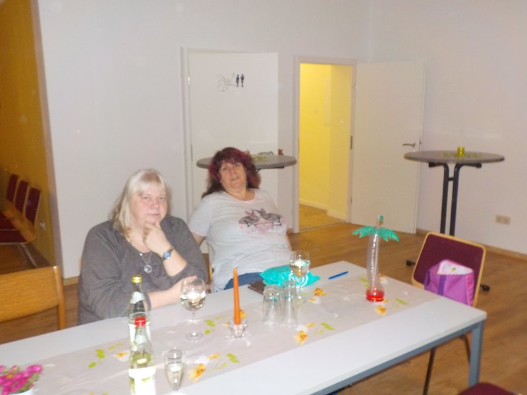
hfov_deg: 60.0
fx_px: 457
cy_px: 198
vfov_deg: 46.8
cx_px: 264
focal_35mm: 30
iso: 320
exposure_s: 1/30
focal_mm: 4.1
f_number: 3.3
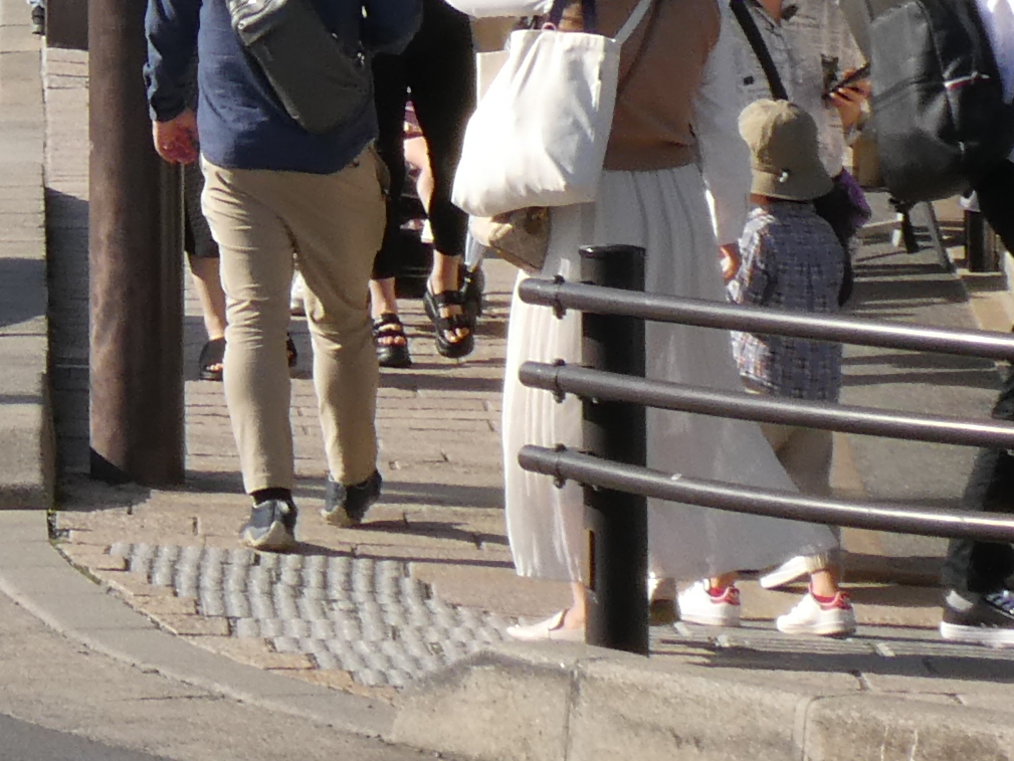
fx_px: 9785
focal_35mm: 334
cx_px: -1087
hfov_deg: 5.8
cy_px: -948
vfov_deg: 4.4
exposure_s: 1/500
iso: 80
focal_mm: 11.7
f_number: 4.4
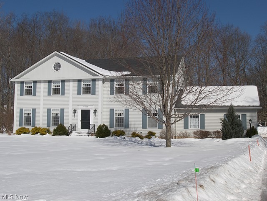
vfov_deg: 33.6
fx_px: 332
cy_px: 100
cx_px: 134
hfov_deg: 43.9
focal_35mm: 43
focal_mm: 8.9
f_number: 5
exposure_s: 1/1000
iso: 50
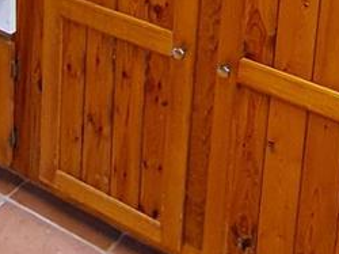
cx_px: 73
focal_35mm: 80
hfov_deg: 24.1
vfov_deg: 15.3
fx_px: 783
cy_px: -232
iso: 160
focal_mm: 1.74
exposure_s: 1/30
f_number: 2.2
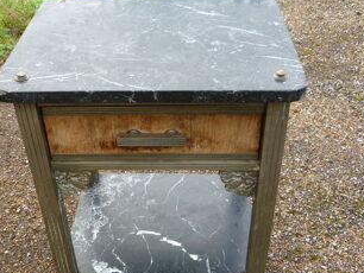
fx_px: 495
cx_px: 170
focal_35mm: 47
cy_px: 182
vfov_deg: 30.7
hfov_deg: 40.4
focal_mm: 5.2
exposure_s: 1/100
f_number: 4
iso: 100
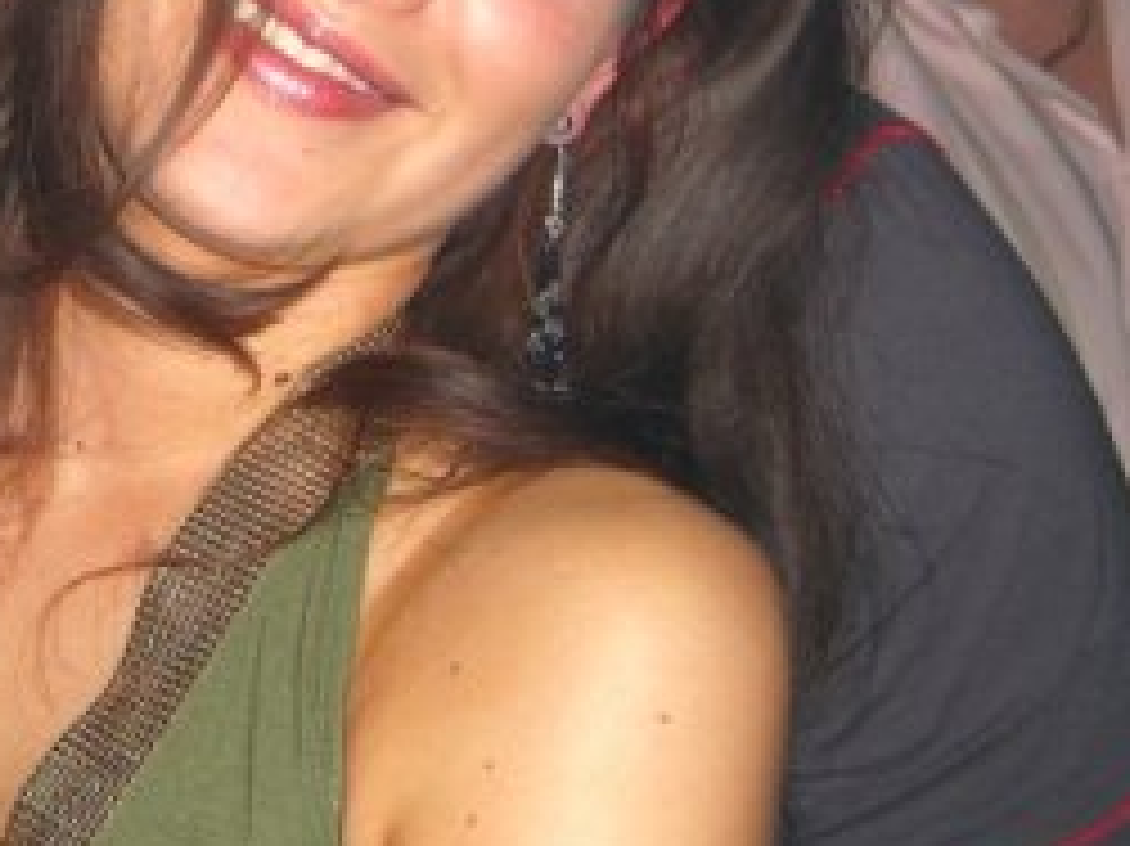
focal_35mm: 91
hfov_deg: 21.1
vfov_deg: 15.9
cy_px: 14
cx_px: 140
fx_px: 2969
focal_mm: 7.9
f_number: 2.8
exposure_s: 1/60
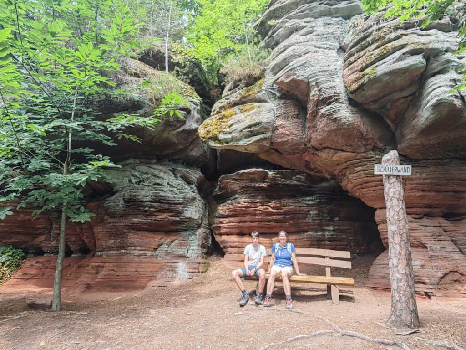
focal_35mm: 19
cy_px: 175
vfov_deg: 68.7
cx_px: 233
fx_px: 256
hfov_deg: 84.7
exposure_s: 1/64.5
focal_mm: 2.03
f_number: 1.8
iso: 100
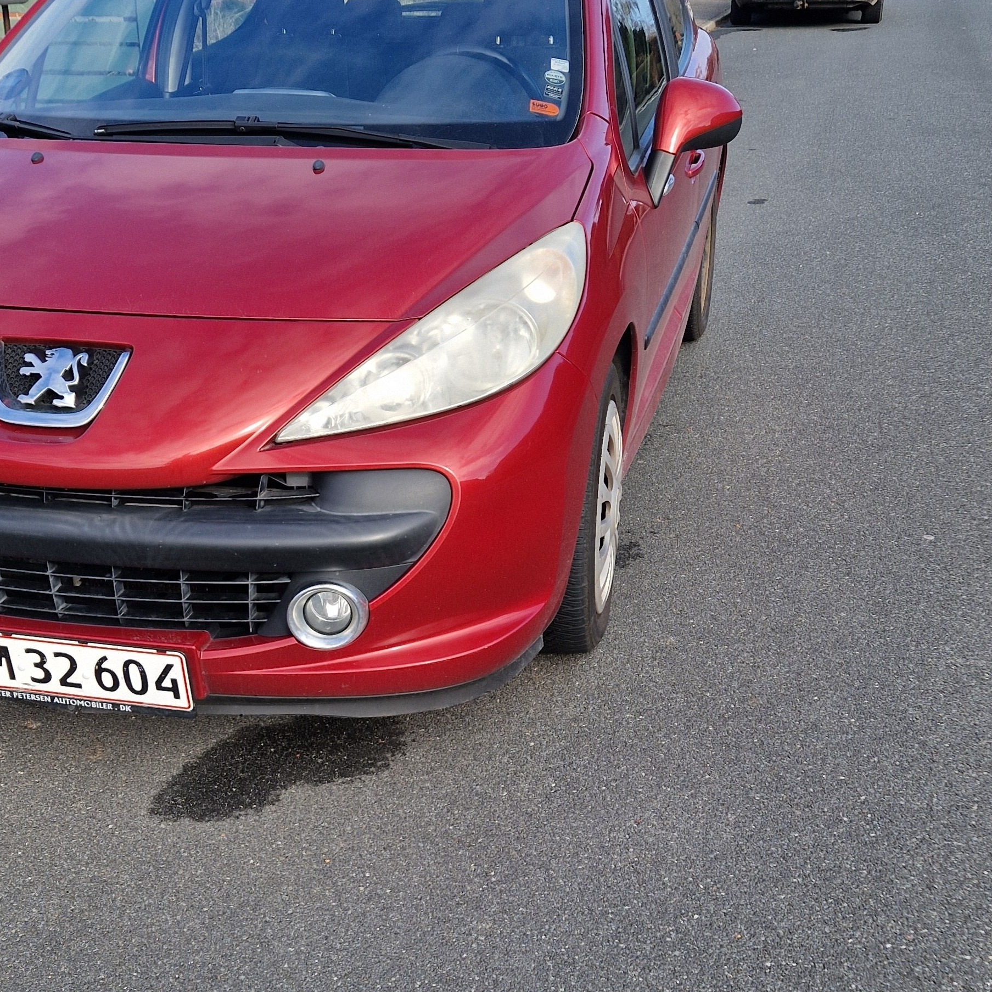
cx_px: 384
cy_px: 676
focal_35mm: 45
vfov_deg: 37.1
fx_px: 1459
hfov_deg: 37.4
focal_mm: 5.4
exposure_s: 1/624
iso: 50
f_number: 1.8
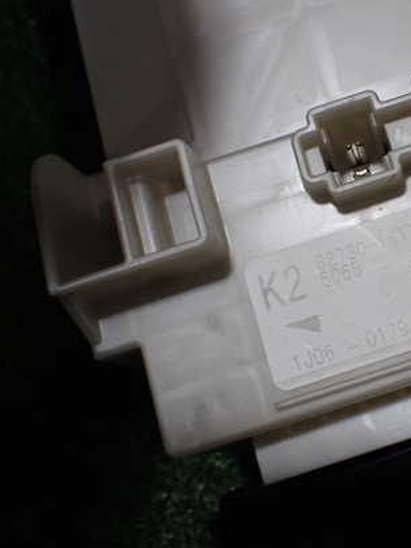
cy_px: 263
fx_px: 696
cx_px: 392
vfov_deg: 42.9
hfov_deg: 30.9
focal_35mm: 44
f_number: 2.3
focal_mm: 5.4
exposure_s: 1/125
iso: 250
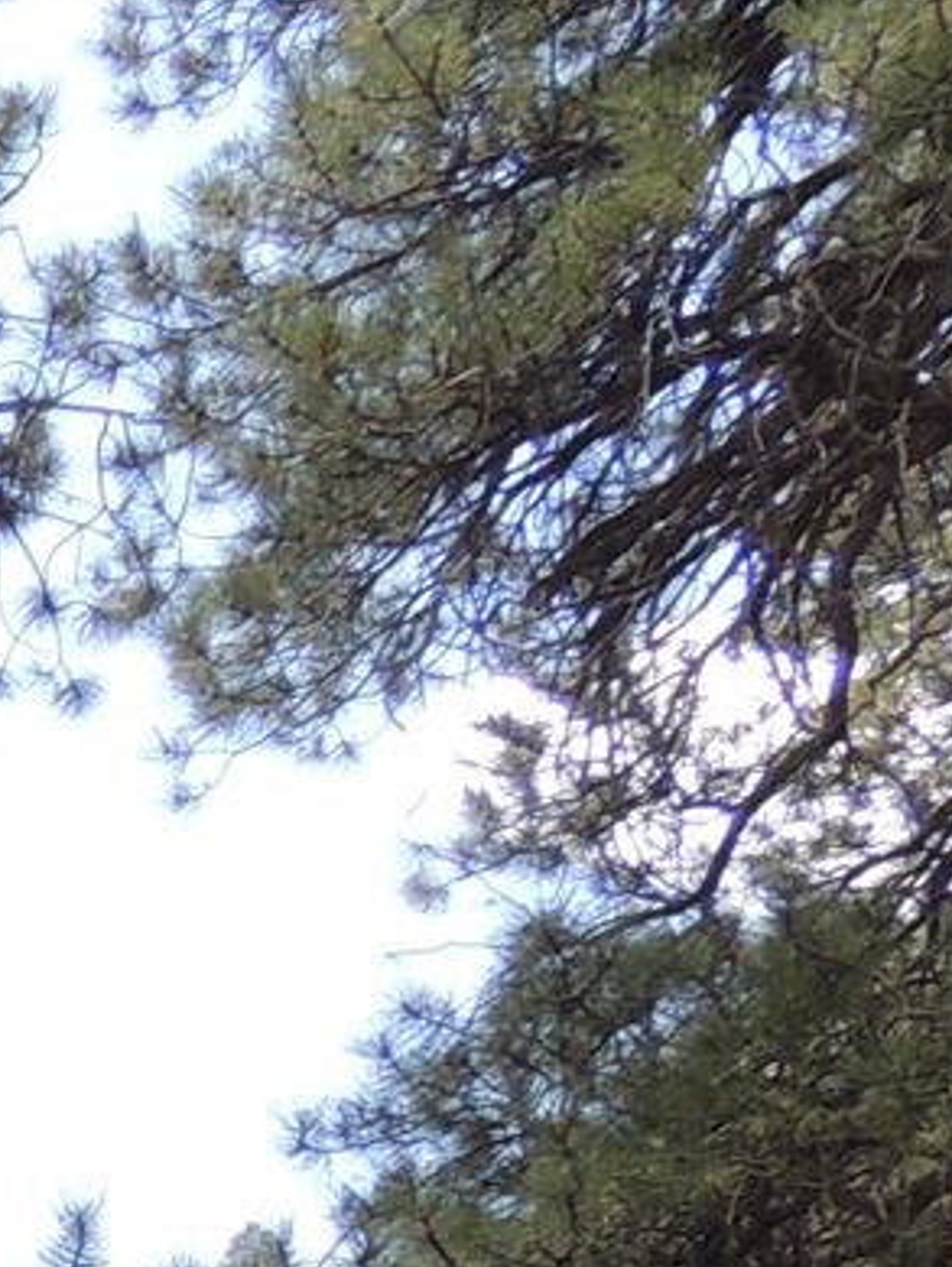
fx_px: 4615
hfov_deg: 10.0
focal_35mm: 126
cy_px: 1900
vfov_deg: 14.6
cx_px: -1501
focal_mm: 4.3
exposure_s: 1/250
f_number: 3
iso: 100
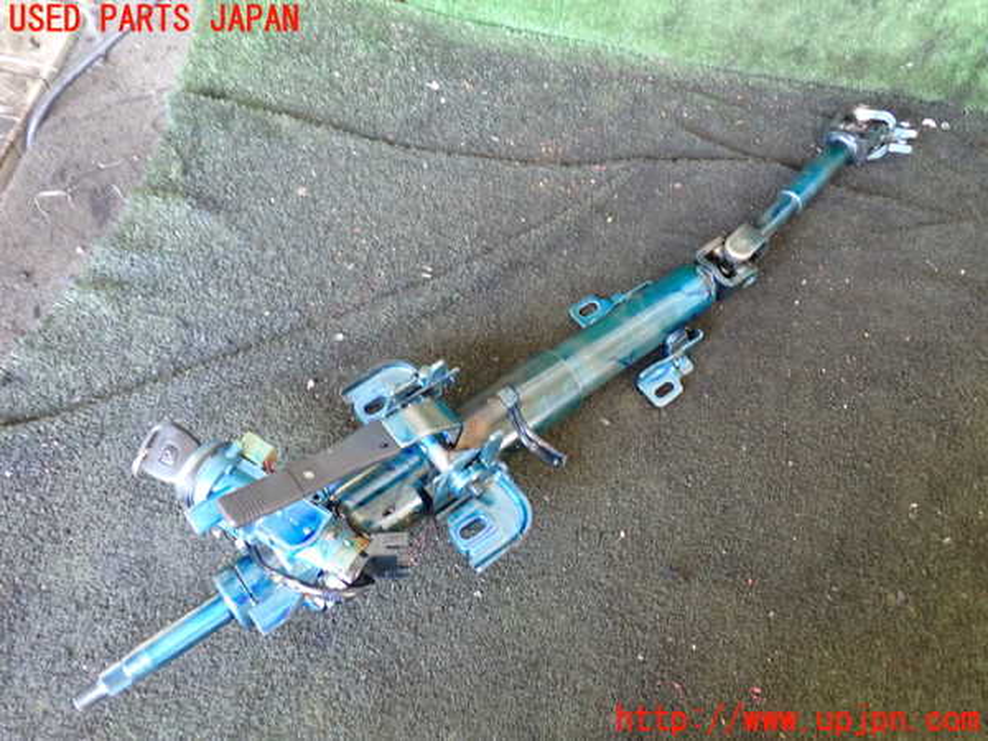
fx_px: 856
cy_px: 370
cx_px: 494
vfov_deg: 46.8
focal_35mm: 30
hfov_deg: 60.0
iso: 400
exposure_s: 1/30
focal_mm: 5.4
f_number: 2.3
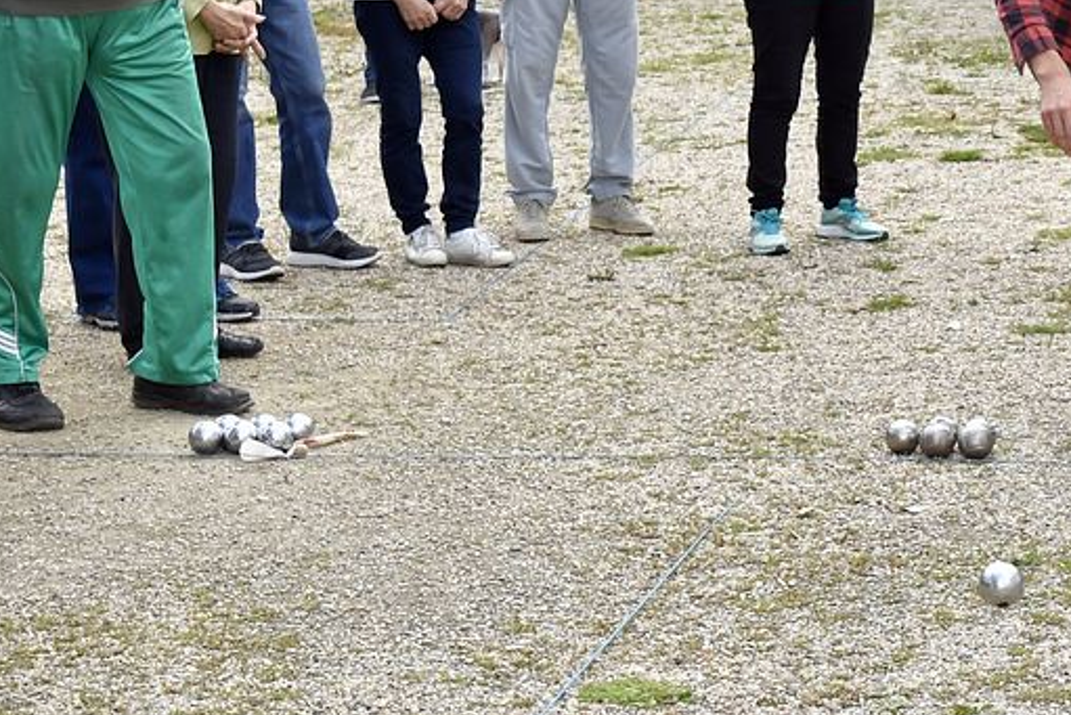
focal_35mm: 123
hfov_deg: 16.4
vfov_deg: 11.1
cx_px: 941
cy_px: 44
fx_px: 3665
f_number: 6.3
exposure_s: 1/1000
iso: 800
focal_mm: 35
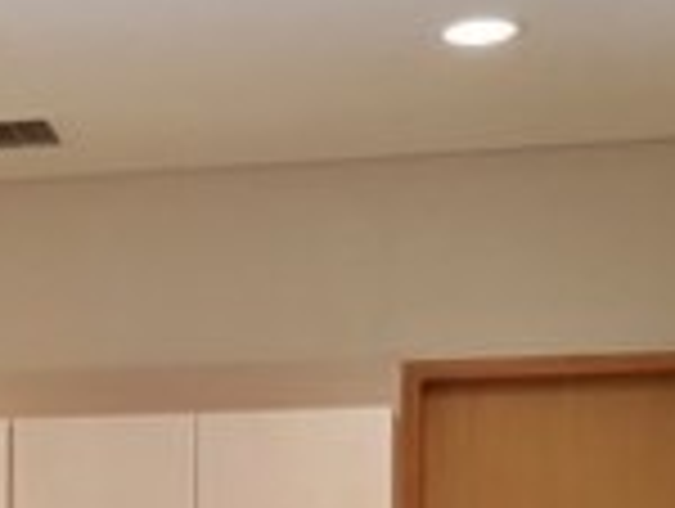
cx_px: -7
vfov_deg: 13.4
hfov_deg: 18.0
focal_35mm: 106
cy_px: 688
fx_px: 2070
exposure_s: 1/33
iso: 160
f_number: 1.7
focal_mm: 4.3
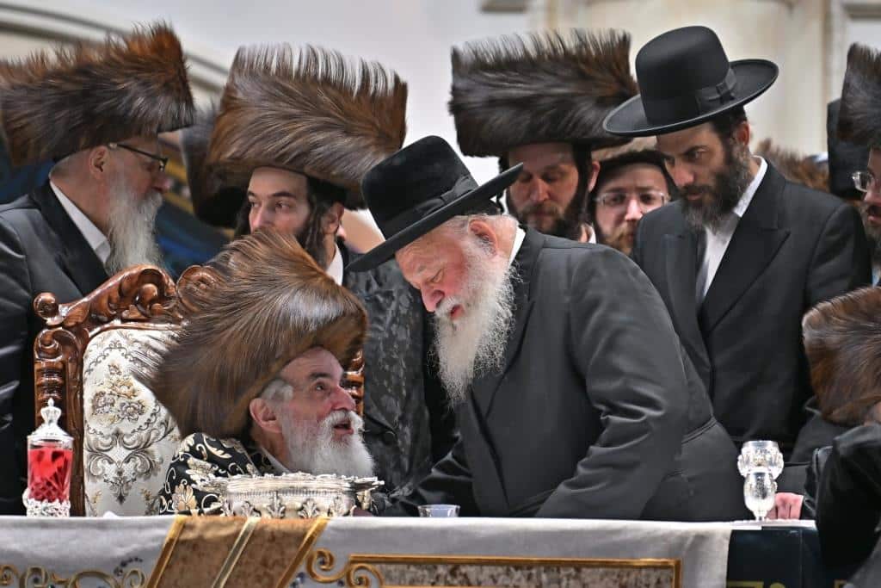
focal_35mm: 300
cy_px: 294
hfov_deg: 6.9
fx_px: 7342
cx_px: 440
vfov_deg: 4.6
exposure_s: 1/640
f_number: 2.8
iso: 500
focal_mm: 200
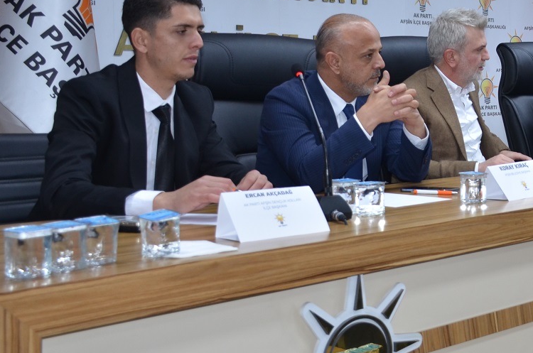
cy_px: 69
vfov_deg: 20.3
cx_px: 532
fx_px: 975
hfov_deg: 28.7
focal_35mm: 66
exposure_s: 1/60
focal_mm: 22
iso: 400
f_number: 3.5
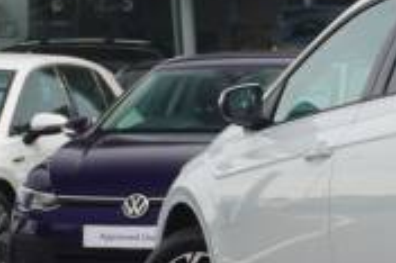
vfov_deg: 7.0
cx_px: 619
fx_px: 2154
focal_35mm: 196
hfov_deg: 10.1
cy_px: 119
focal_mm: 36
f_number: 8
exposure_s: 1/80
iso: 100
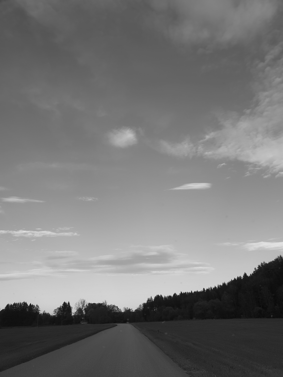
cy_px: 188
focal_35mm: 26
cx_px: 142
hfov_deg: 53.1
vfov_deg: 67.3
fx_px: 283
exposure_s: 1/612
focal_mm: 4.3
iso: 50
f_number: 2.4
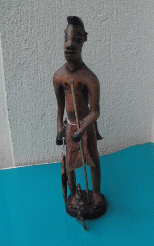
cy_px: 121
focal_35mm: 40
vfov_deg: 49.3
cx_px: 79
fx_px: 269
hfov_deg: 32.0
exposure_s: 1/160
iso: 800
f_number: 5.6
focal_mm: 6.3
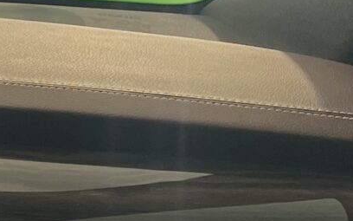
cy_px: 273
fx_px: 1664
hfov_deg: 10.2
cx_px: -557
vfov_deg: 7.5
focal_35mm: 173
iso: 32
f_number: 1.6
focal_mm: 5.1
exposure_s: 1/133
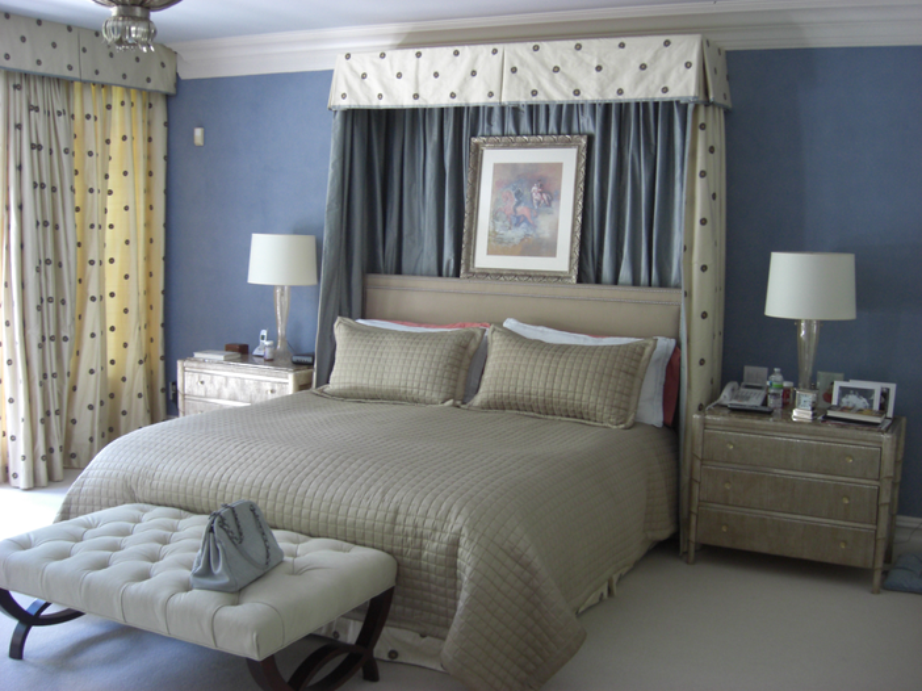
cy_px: 346
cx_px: 461
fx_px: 1012
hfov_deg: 49.0
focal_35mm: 38
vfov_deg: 37.7
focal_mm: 7.9
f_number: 2.8
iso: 200
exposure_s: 1/15
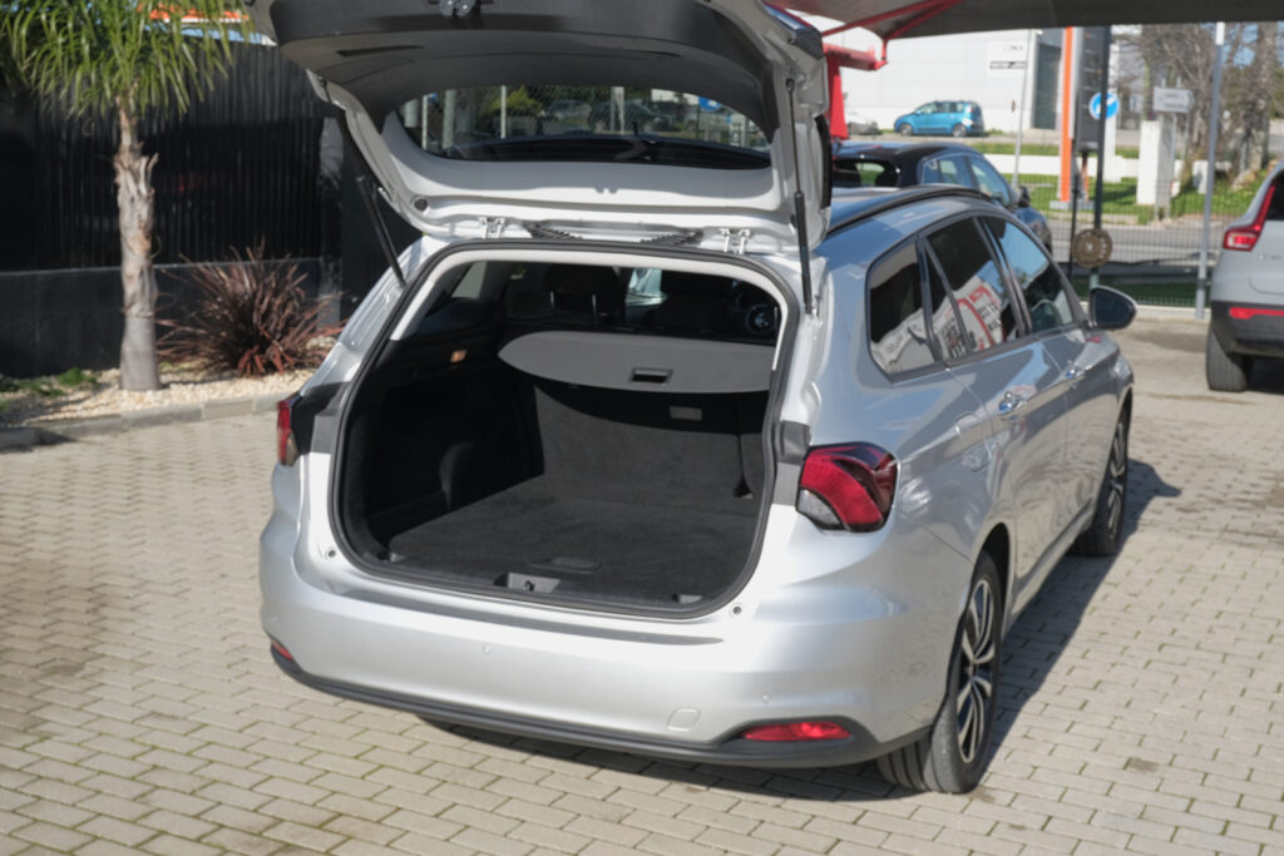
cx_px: 642
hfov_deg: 44.5
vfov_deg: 30.5
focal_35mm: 44
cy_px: 428
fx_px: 1569
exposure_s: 1/200
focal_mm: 29.6
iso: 160
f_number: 9
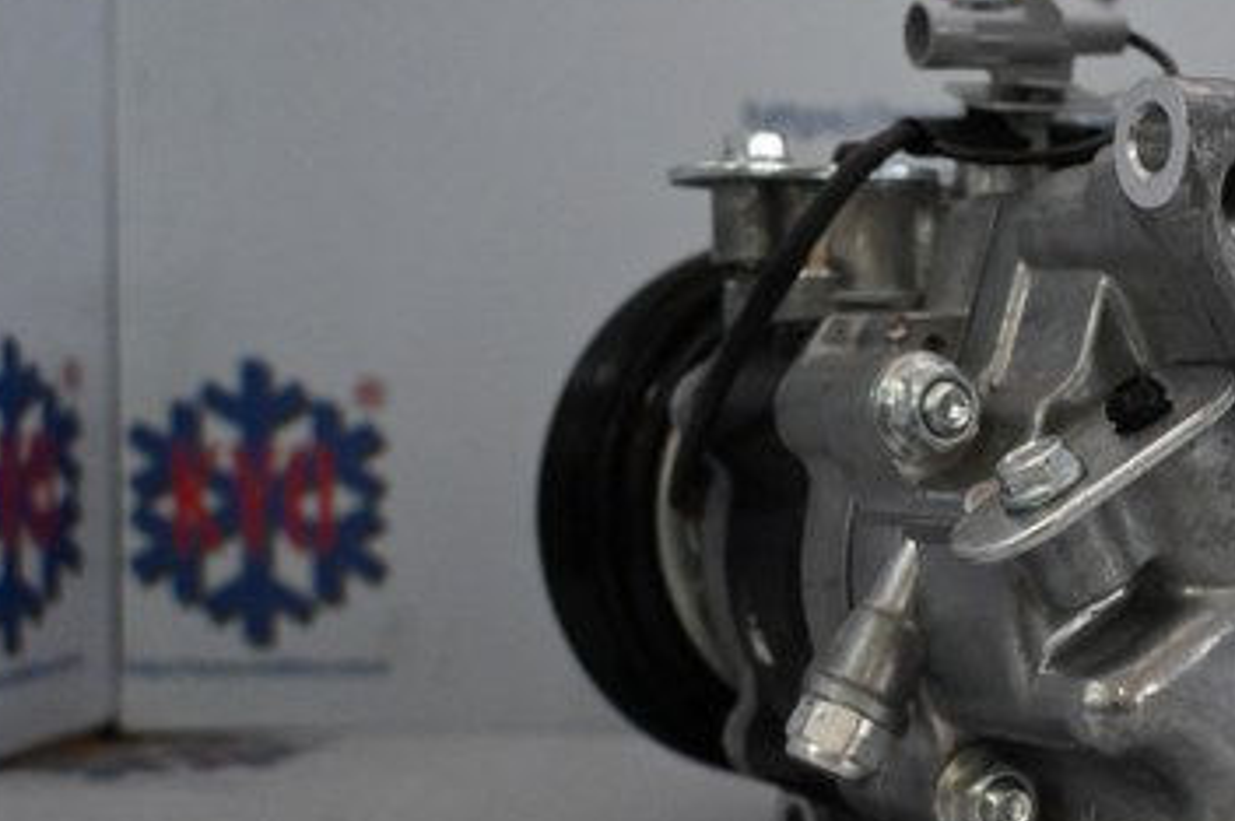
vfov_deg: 23.0
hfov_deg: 33.0
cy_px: 425
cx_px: 1000
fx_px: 2017
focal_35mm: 59
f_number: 4.2
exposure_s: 1/80
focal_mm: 23
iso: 3200
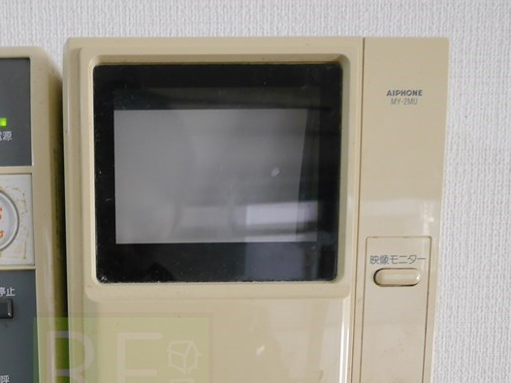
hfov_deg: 51.4
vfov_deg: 36.4
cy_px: 405
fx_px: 502
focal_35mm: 34
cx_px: 120
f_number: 4
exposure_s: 1/60
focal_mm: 7
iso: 640
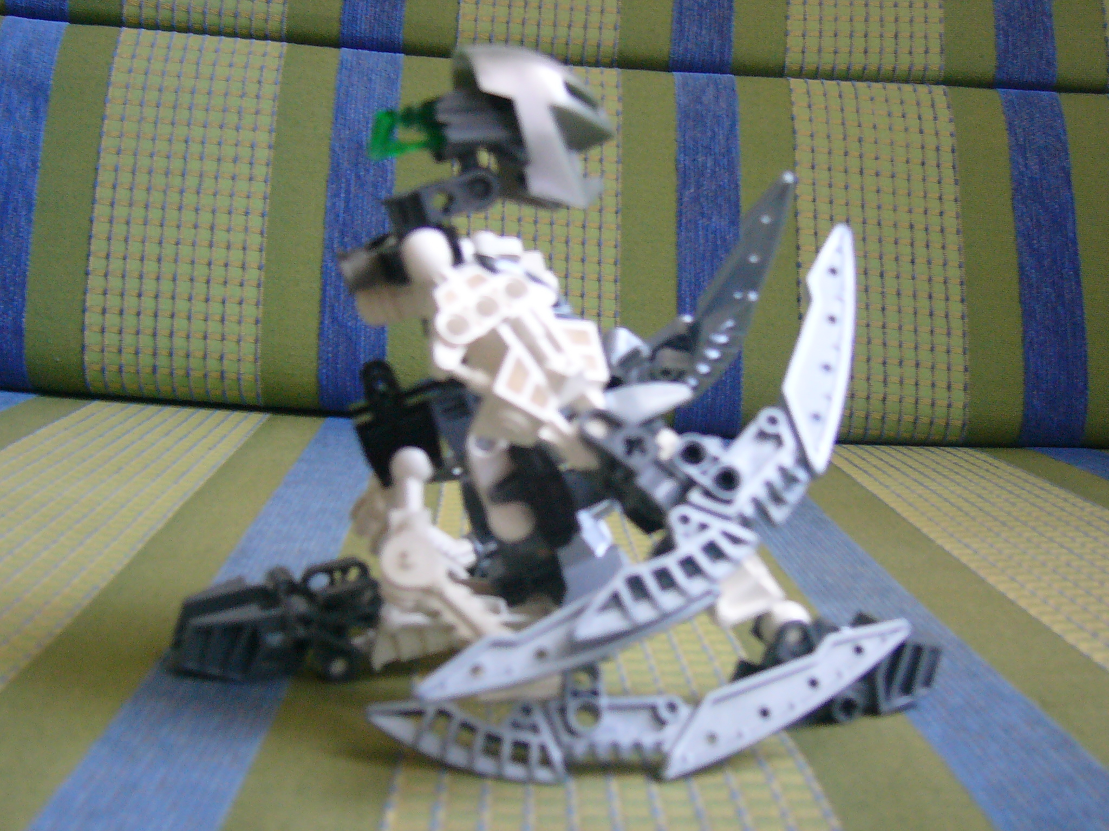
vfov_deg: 32.2
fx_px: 1442
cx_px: 554
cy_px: 416
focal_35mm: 45
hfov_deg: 42.1
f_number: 3.2
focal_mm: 7.5
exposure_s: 1/8
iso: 200
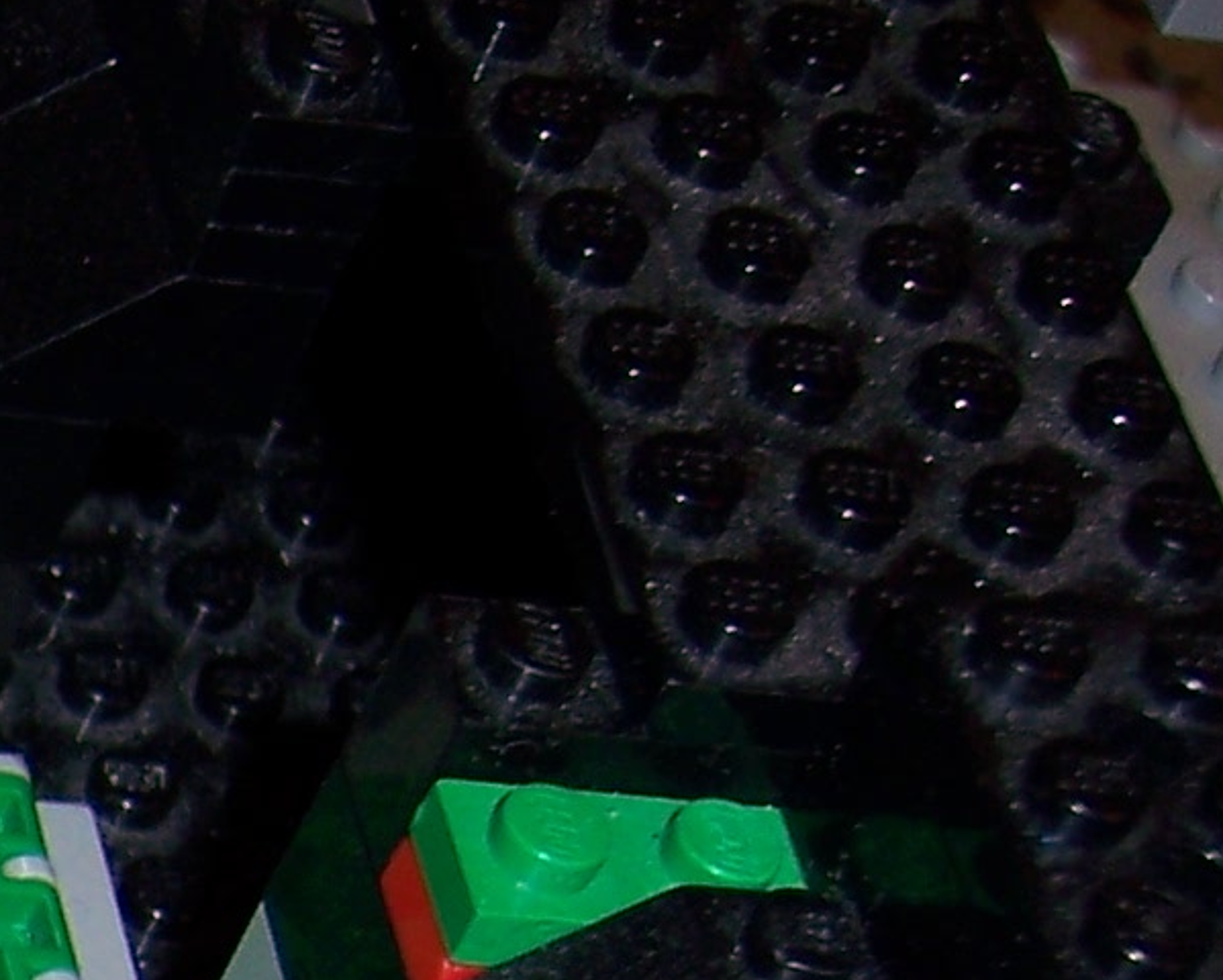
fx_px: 5469
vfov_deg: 9.7
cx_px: -1299
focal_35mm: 151
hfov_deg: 11.4
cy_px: 1735
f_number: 2.8
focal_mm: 6.2
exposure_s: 1/60
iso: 80
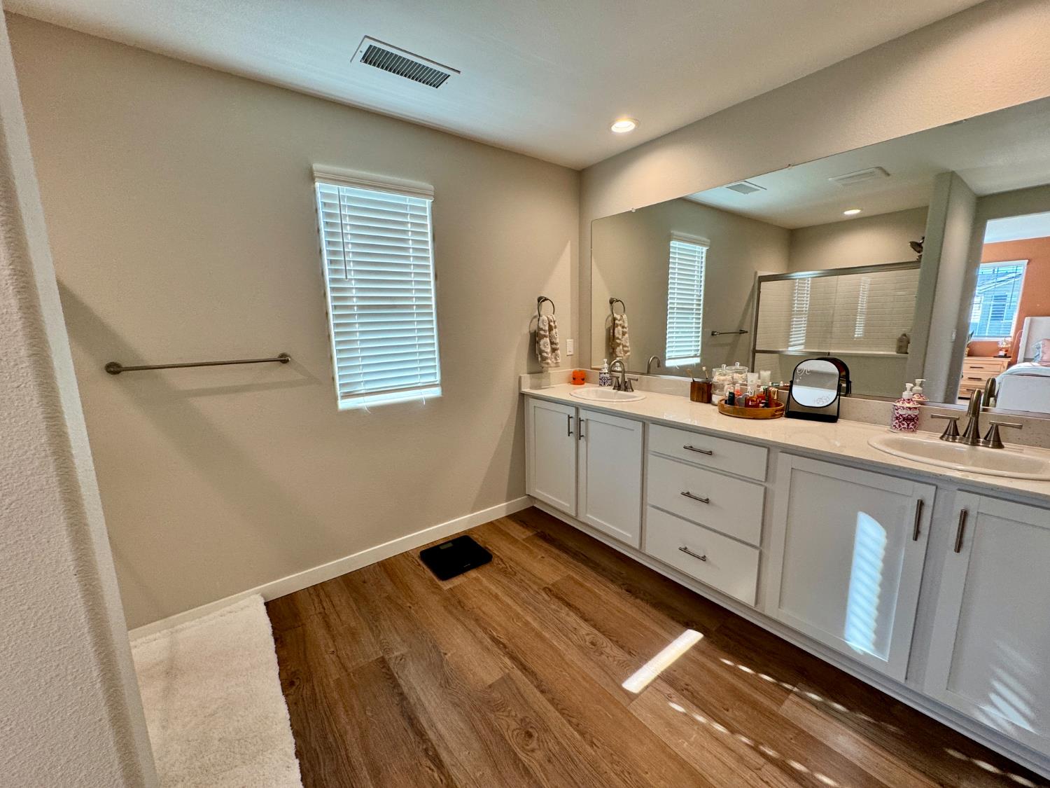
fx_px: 425
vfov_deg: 85.7
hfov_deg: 102.1
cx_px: 525
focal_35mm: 14
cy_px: 394
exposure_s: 1/120
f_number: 2.2
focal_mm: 2.22
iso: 125
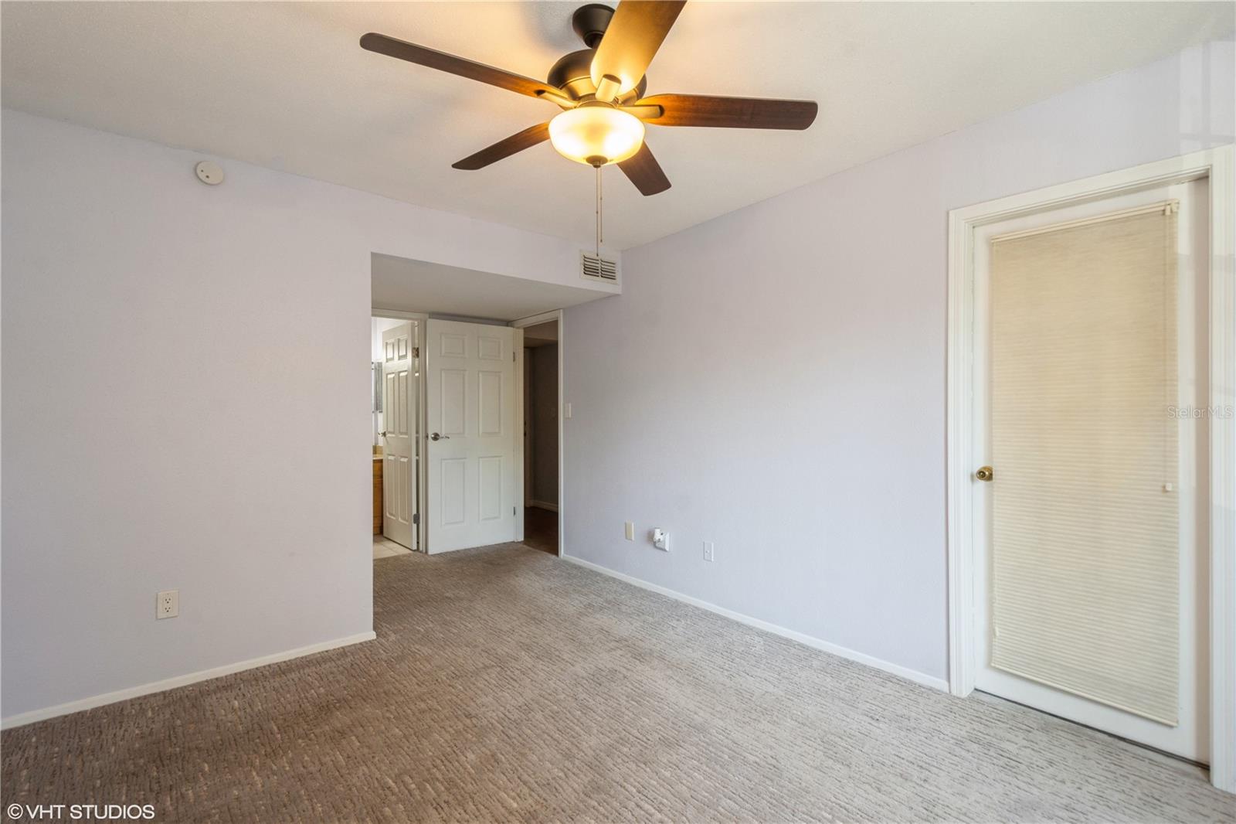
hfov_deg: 95.0
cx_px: 618
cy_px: 412
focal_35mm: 16
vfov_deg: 72.0
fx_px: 566
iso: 200
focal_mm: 11
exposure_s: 1/13
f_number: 8
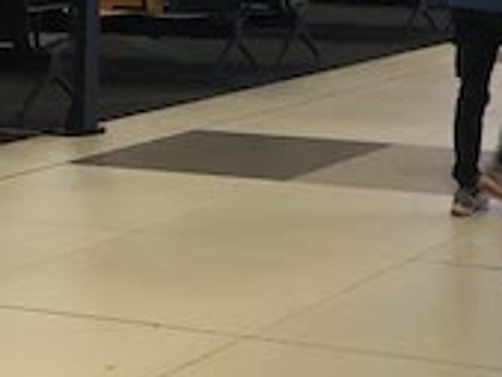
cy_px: -279
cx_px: 452
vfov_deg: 11.0
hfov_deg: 15.3
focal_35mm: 127
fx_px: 1843
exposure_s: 1/17
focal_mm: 4
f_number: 1.8
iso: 50
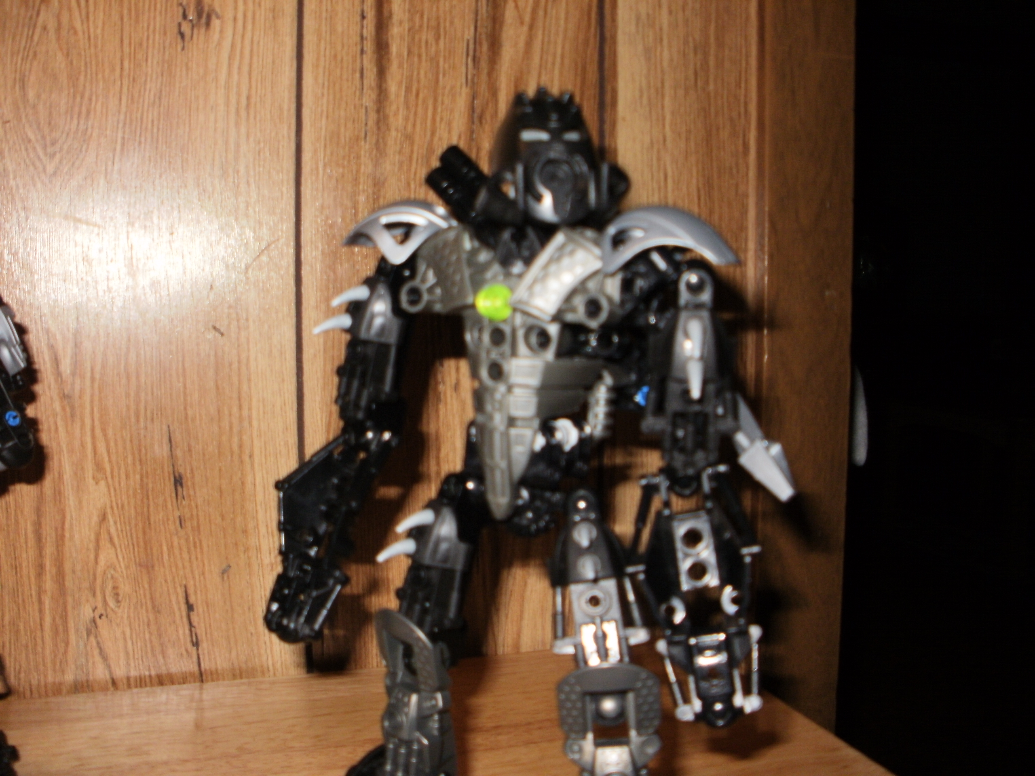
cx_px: 518
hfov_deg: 51.4
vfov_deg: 39.7
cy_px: 388
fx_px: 1076
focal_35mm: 36
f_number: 3.5
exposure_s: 1/30
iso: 125
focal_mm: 6.3
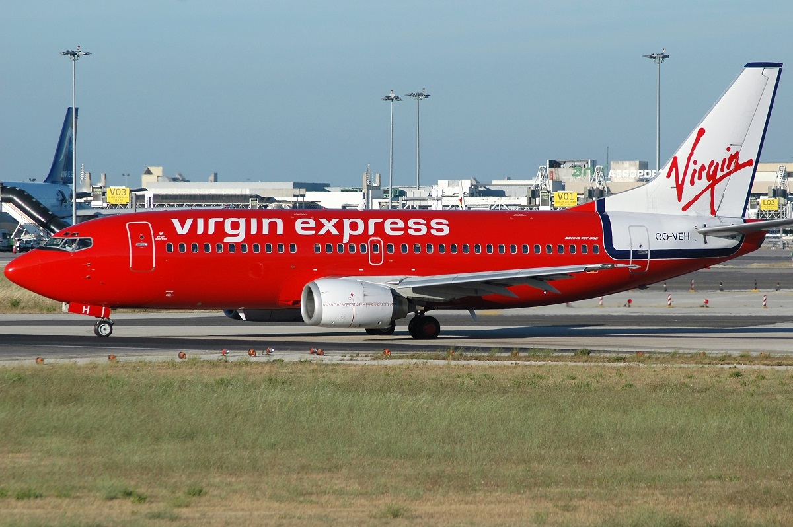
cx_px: 396
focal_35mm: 300
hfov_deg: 6.9
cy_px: 264
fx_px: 6603
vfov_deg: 4.6
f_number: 7.1
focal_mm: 200
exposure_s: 1/800
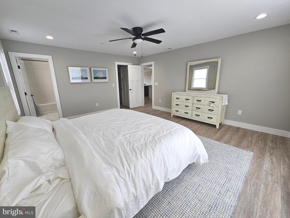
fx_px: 109
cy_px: 109
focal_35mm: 13
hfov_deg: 106.2
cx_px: 145
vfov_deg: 89.9
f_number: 2.2
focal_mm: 2.2
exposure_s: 1/60
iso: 50
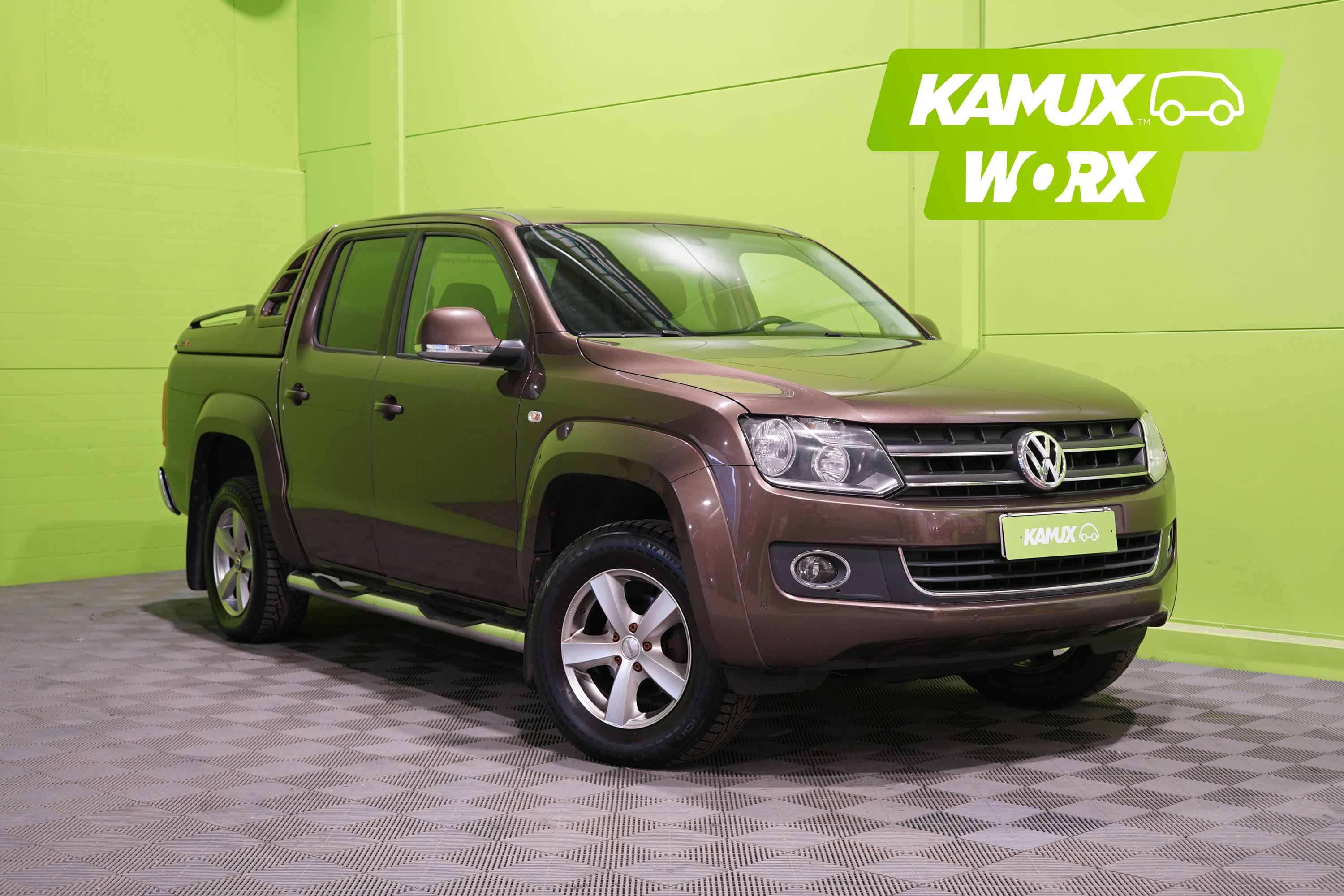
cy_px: 448
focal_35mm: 47
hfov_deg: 41.9
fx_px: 1755
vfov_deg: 28.6
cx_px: 672
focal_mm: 47
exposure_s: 1/15
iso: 400
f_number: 4.5
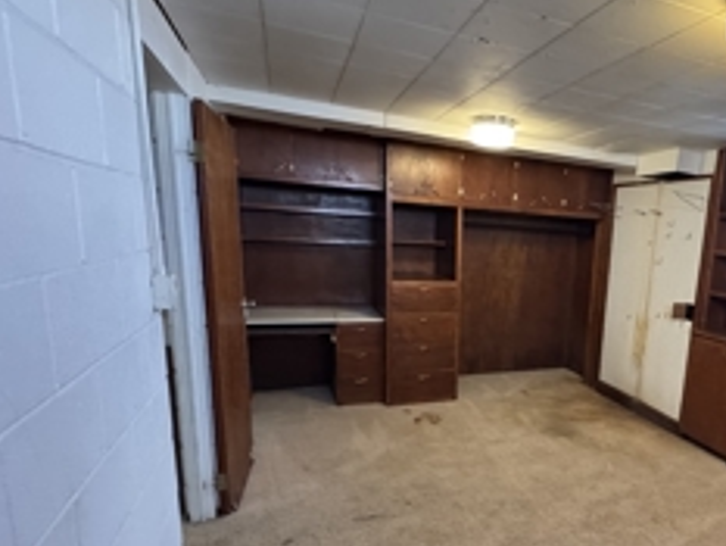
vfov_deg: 56.2
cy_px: 340
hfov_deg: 67.2
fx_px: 504
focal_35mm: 24
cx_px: 542
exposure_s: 1/60
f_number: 2.2
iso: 1250
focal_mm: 2.22
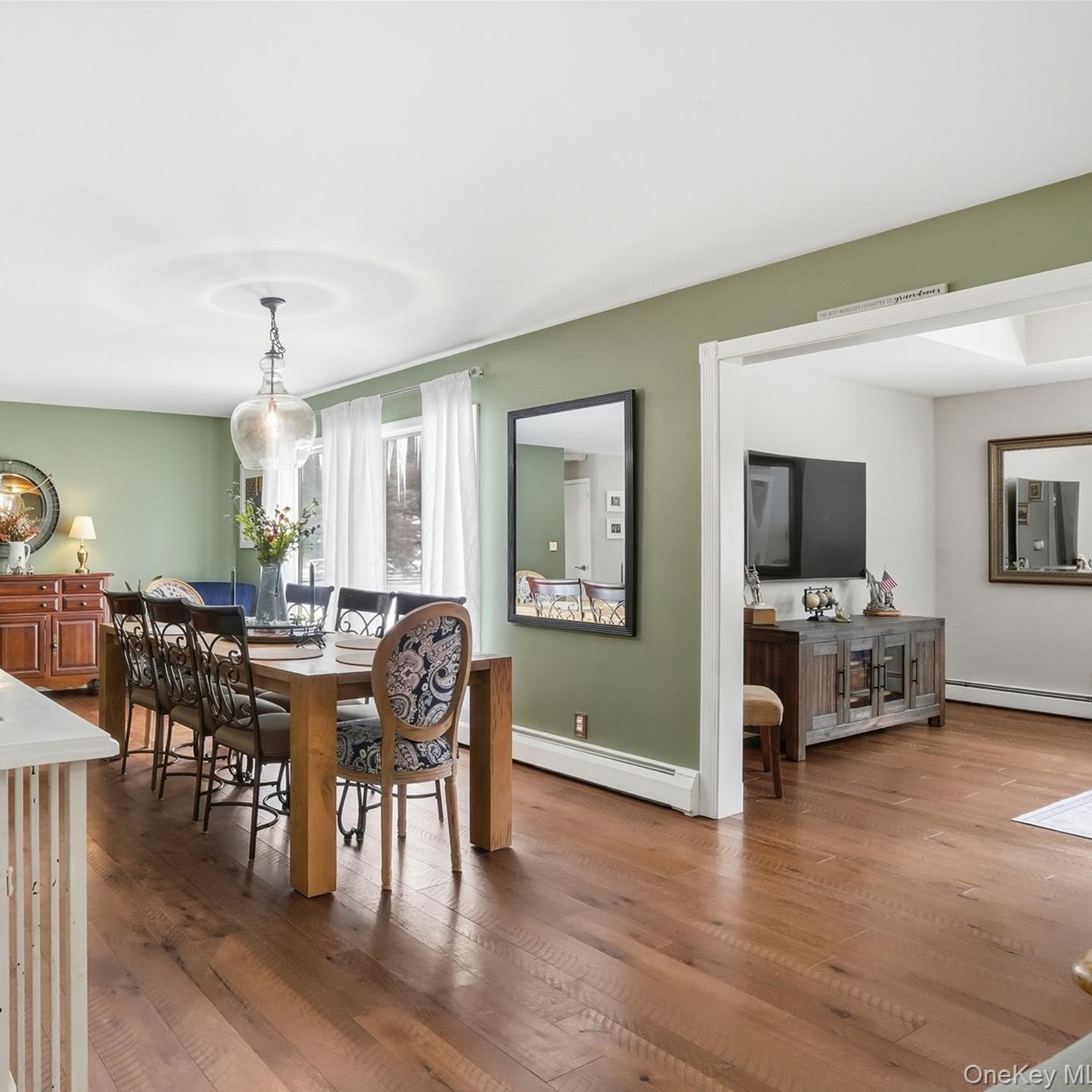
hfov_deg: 64.2
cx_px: 305
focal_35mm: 23
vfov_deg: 67.3
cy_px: 546
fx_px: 821
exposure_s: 1/6400
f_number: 8
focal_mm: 18
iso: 3200
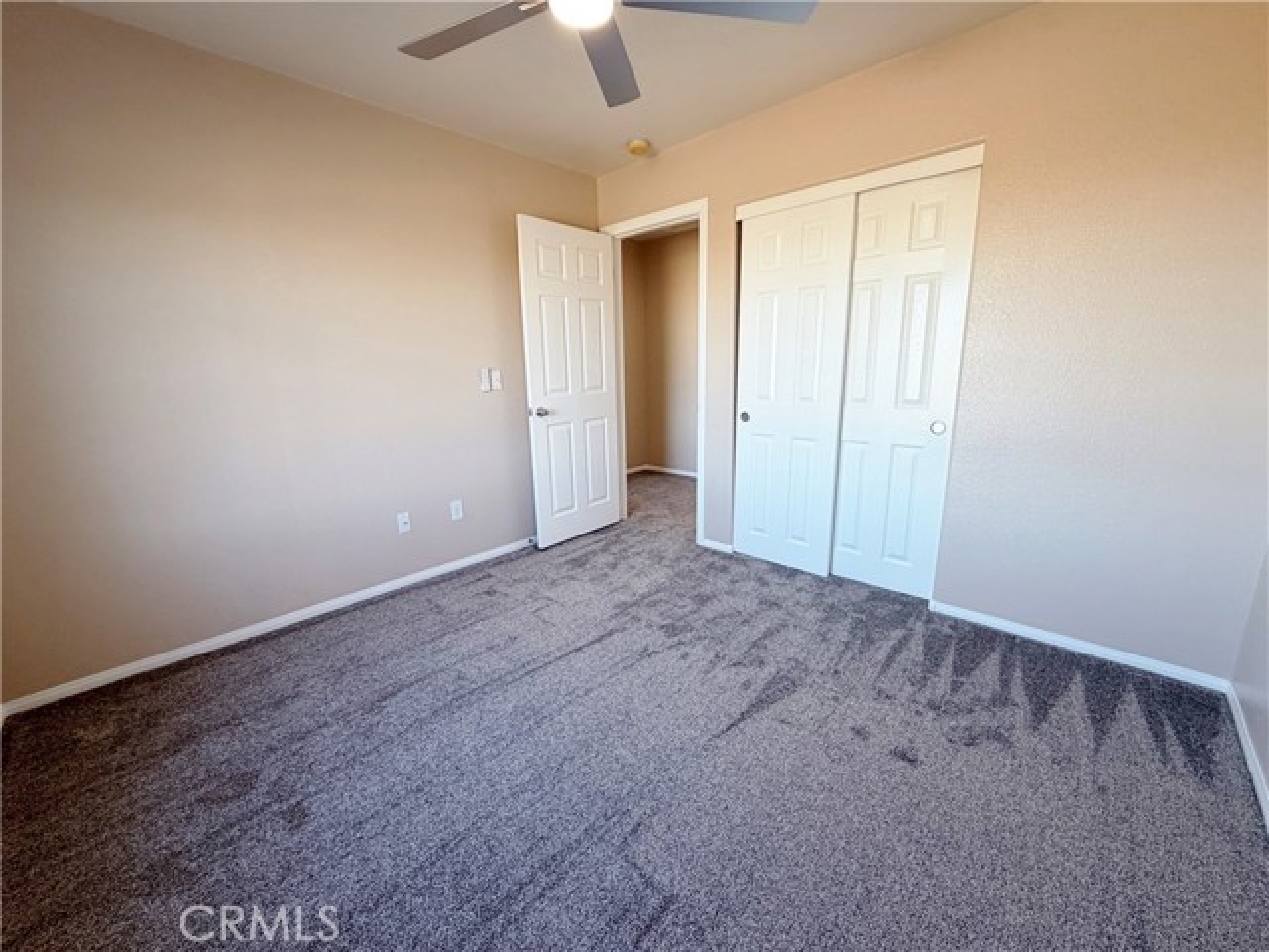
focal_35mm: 14
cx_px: 634
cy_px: 476
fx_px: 513
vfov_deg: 85.7
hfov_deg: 102.1
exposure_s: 1/120
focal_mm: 2.22
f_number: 2.2
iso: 100
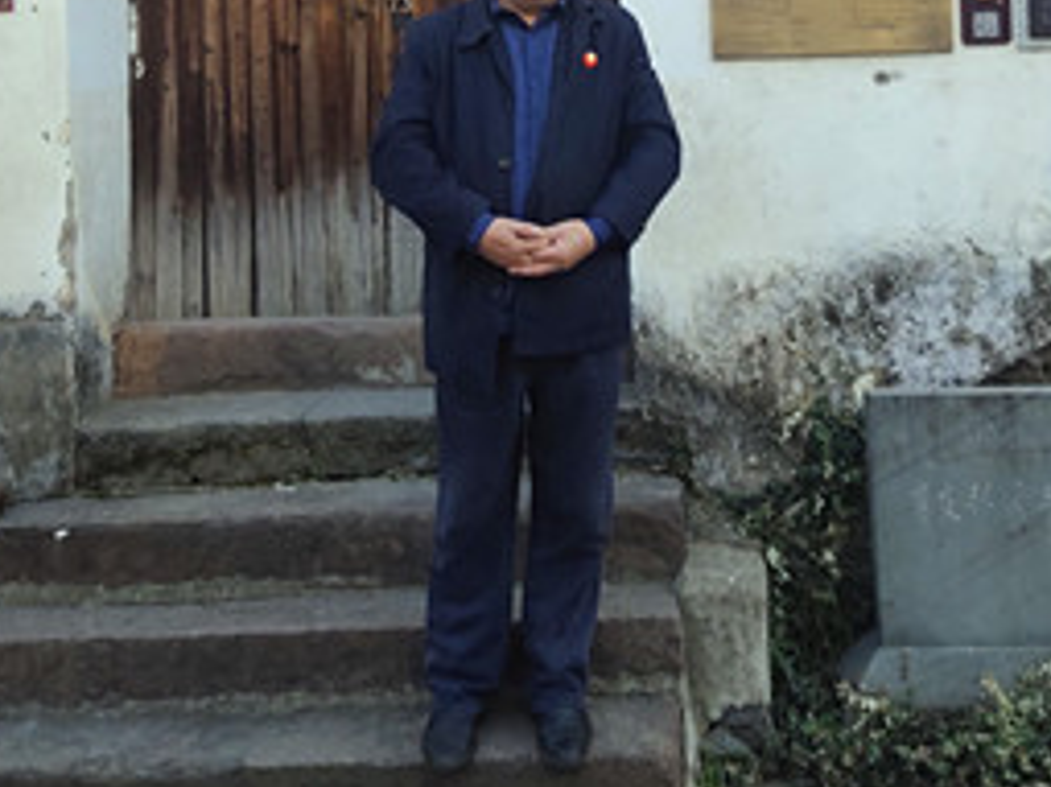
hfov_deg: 38.6
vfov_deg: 28.2
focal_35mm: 49
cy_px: 35
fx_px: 1487
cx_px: 672
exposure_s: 1/475
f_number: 1.8
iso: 50
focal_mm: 4.71
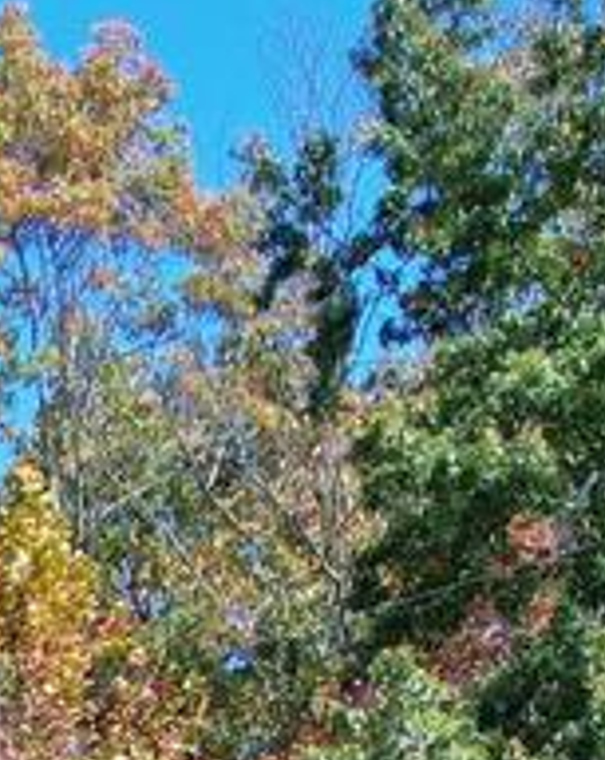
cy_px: 1758
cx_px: -565
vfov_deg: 10.8
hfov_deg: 9.4
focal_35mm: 155
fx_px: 3478
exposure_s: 1/1000
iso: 110
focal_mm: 8.38
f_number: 2.8
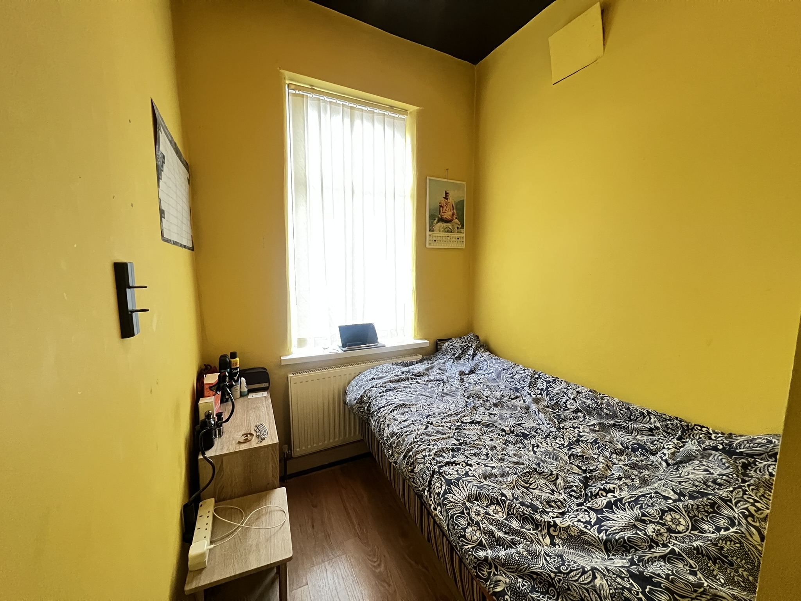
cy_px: 300
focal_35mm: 13
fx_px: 301
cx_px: 400
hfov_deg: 106.2
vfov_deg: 89.9
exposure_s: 1/34
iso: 1250
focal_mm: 1.57
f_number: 1.8
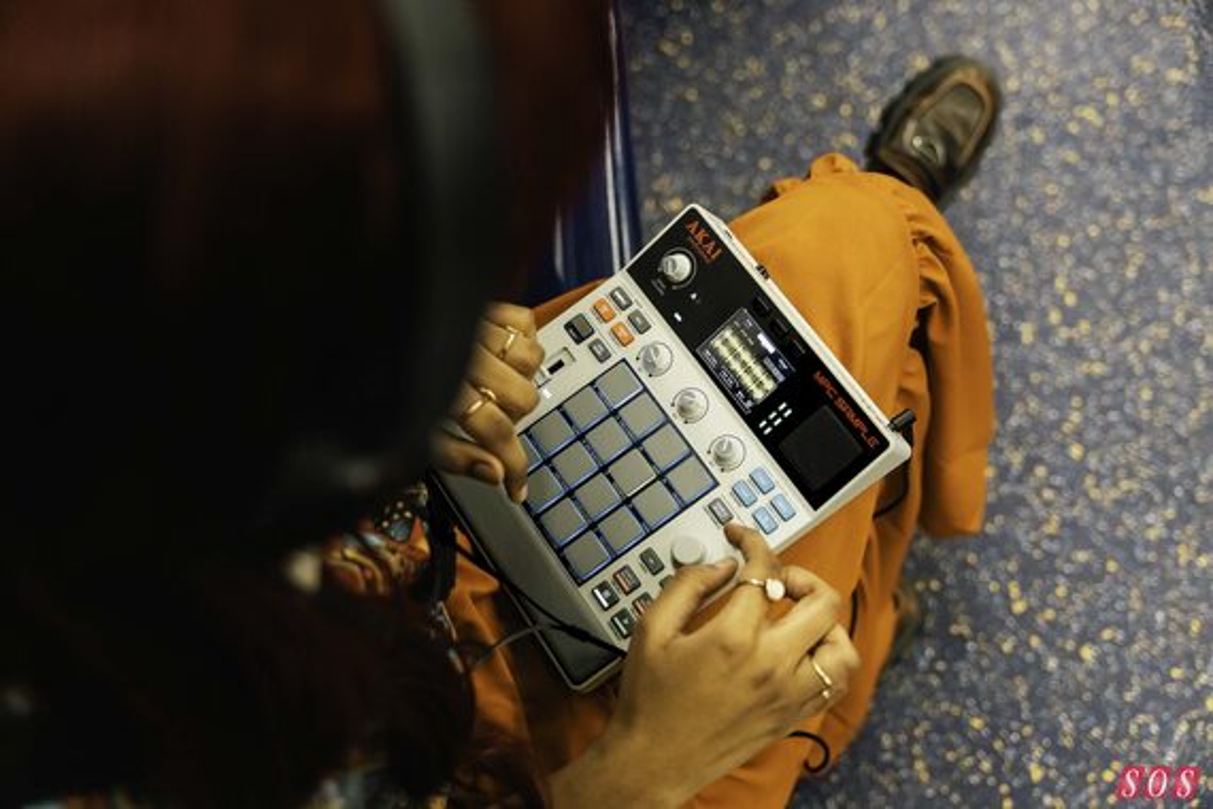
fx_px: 1270
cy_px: 404
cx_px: 606
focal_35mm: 38
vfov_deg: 35.3
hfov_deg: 51.0
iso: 2500
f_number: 2.8
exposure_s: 1/160
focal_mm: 37.7
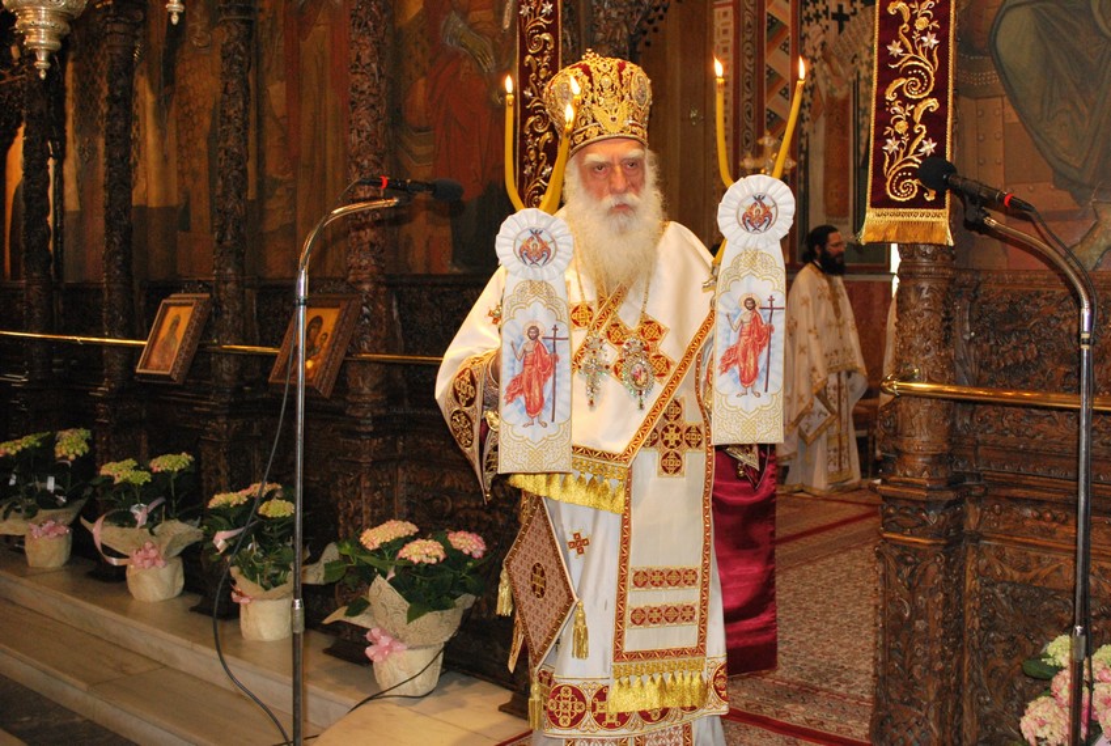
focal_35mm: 33
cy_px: 373
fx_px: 1021
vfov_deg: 40.1
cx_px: 556
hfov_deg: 57.1
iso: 800
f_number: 5
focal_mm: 22
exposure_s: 1/60
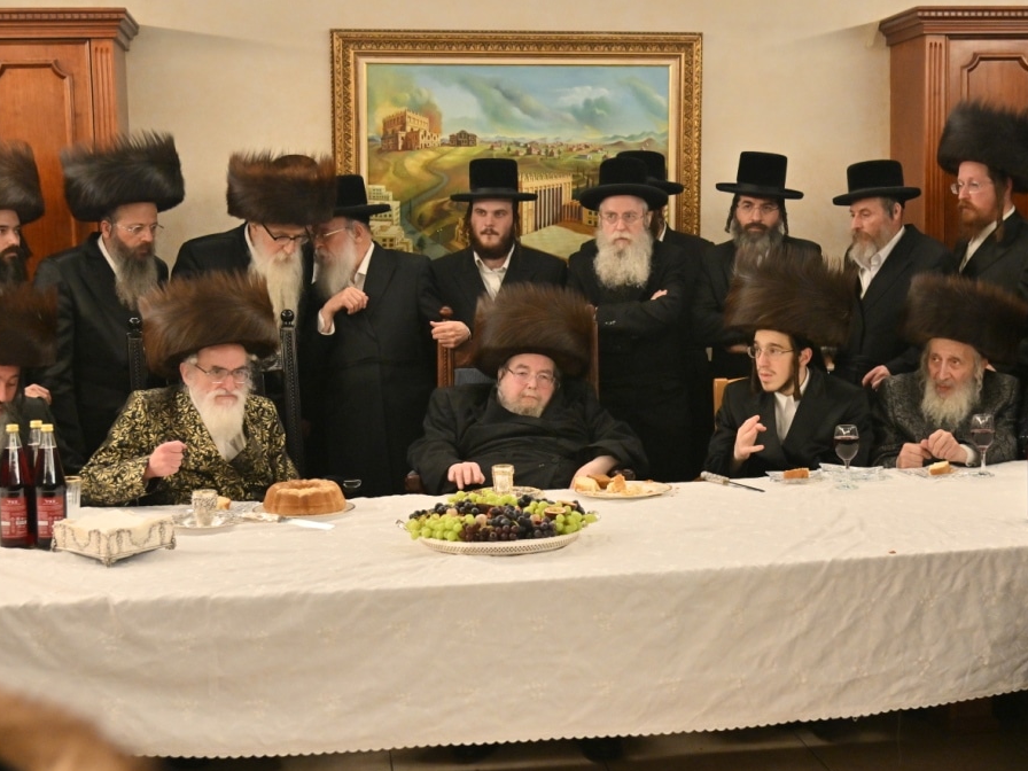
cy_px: 387
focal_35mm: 56
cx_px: 538
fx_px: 1663
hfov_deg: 34.3
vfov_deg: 26.1
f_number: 4
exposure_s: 1/250
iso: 1000
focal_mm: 34
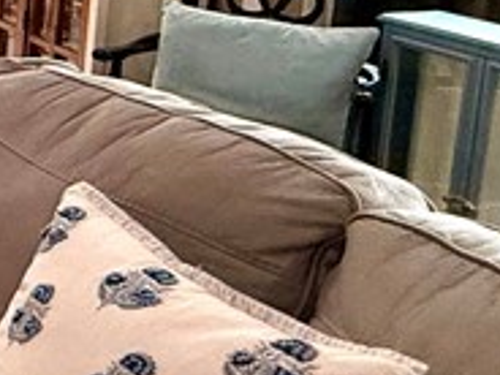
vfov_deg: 18.2
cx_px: -549
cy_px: -41
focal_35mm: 78
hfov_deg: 17.0
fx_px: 1127
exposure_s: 1/120
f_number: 2.2
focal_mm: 2.22
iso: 250
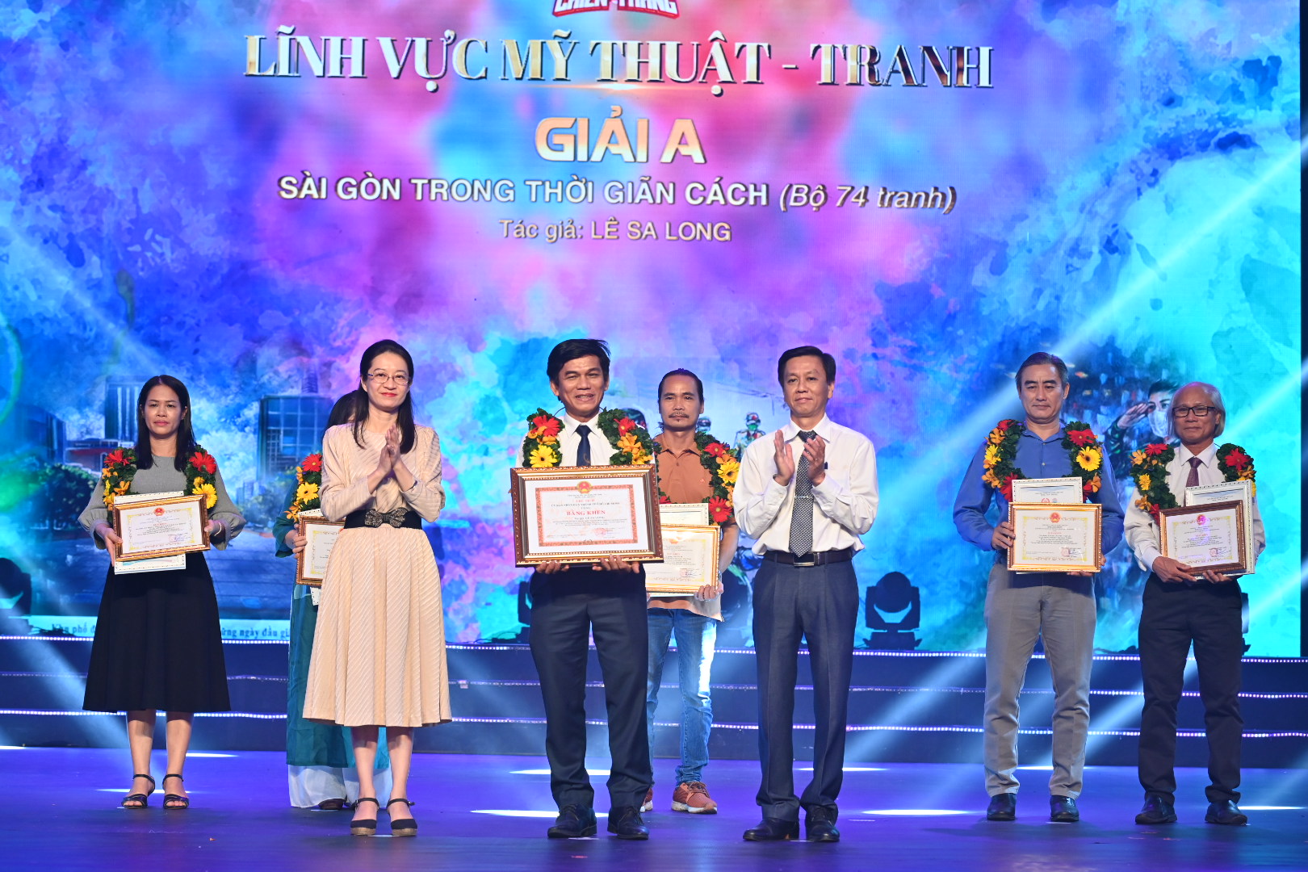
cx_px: 654
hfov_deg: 22.6
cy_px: 436
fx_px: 3270
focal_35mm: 90
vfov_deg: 15.2
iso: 2000
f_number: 5.6
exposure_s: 1/160
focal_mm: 90
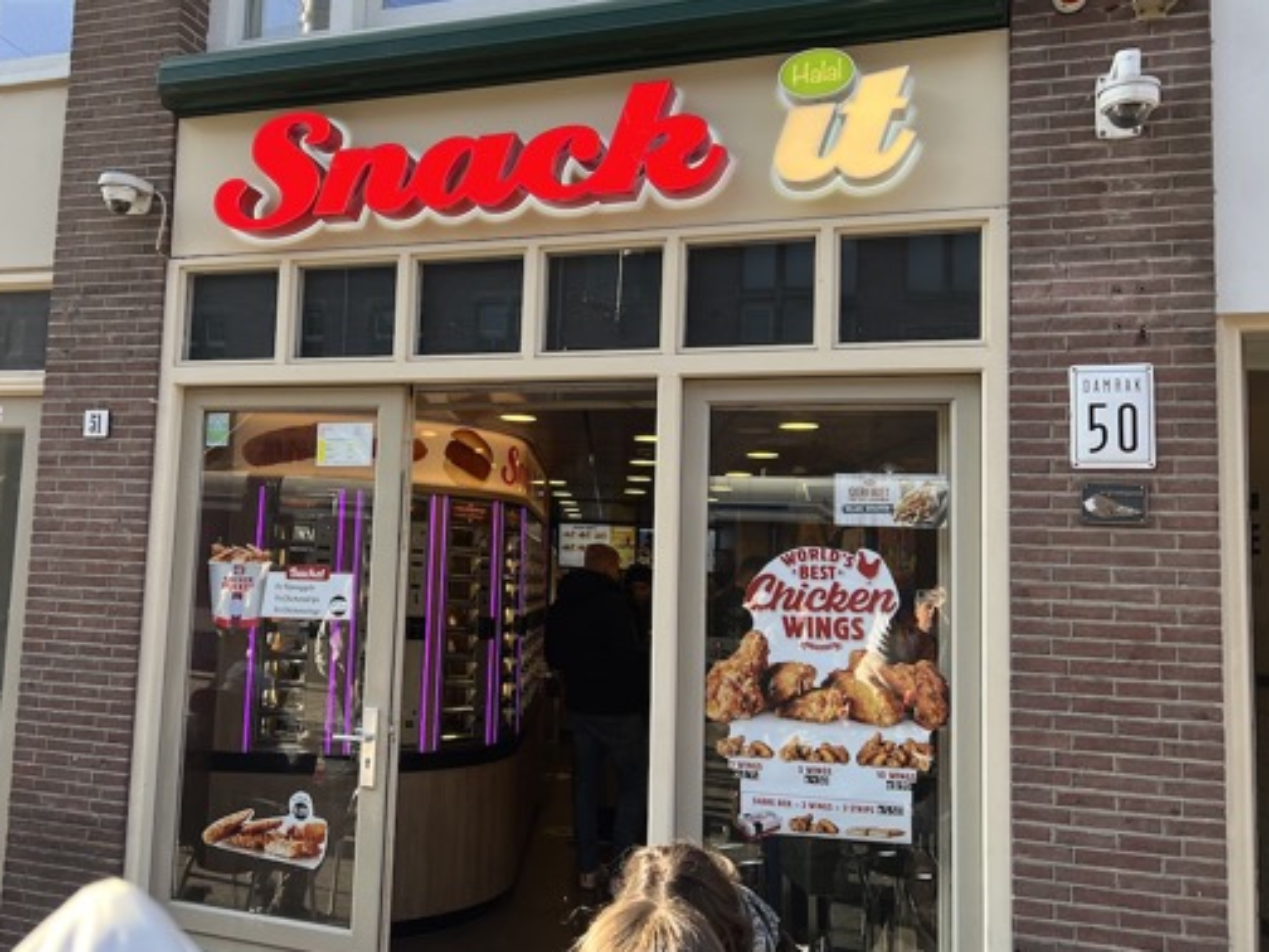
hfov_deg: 54.8
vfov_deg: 42.9
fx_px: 1210
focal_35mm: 33
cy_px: 441
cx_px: 486
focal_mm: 5.7
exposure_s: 1/476
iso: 50
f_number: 1.5
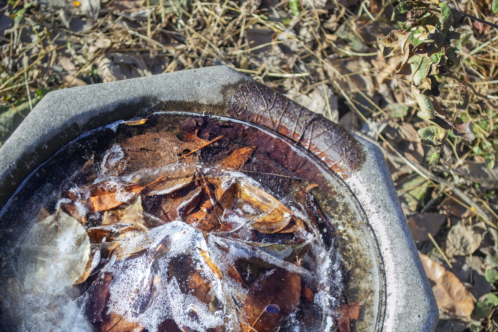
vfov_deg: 16.6
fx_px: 1141
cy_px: 166
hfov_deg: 24.6
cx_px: 249
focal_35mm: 82
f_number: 6.3
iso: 200
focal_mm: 55
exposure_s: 1/125
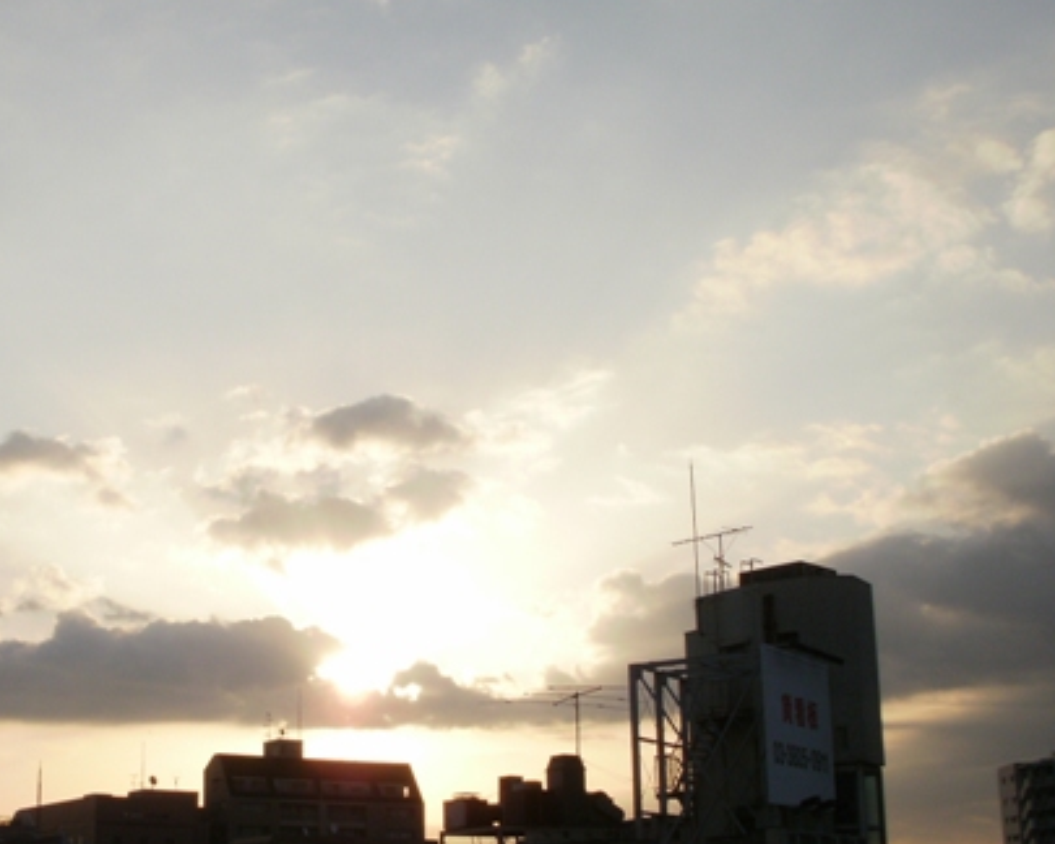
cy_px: 432
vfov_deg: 29.1
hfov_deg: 35.5
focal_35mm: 52
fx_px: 1624
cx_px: 323
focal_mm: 6.3
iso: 100
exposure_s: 1/800
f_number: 5.6
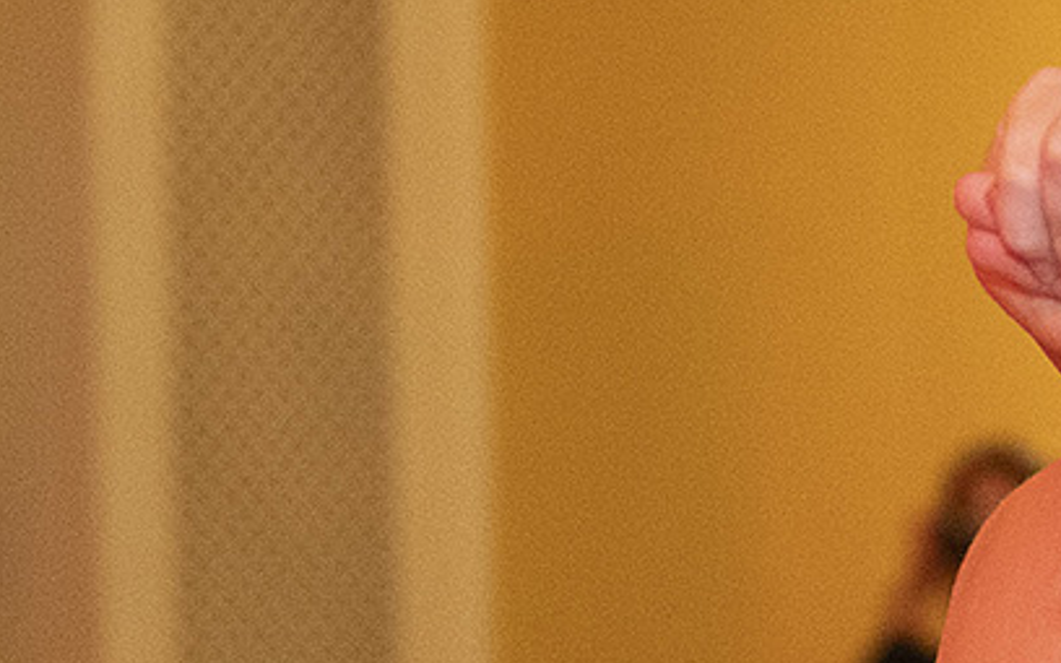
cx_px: 1989
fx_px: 6506
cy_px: 1101
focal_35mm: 225
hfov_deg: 8.9
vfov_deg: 5.8
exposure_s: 1/160
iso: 2500
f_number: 2.8
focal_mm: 45
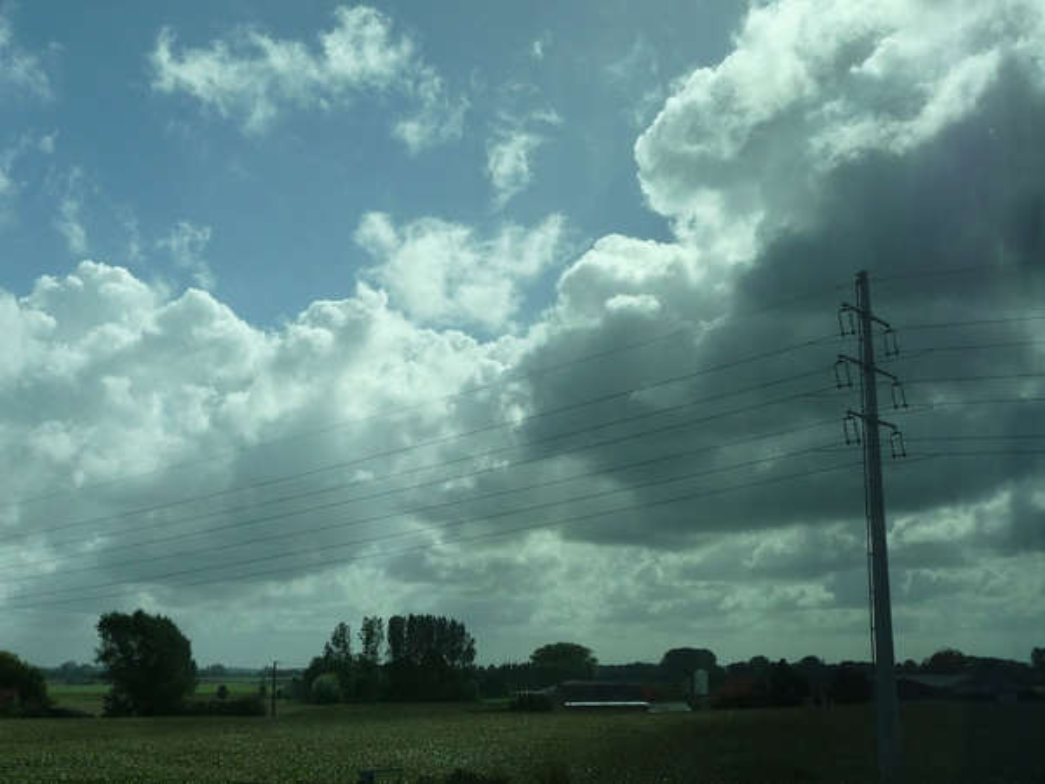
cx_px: 522
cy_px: 392
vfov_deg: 33.6
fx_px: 1298
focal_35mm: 43
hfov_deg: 43.9
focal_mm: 5.3
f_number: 3.5
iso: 100
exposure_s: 1/250
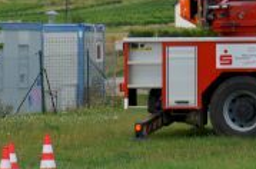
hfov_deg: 6.1
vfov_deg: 4.0
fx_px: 2395
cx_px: 205
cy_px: -84
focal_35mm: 338
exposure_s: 1/250
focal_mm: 62
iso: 100
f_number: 8
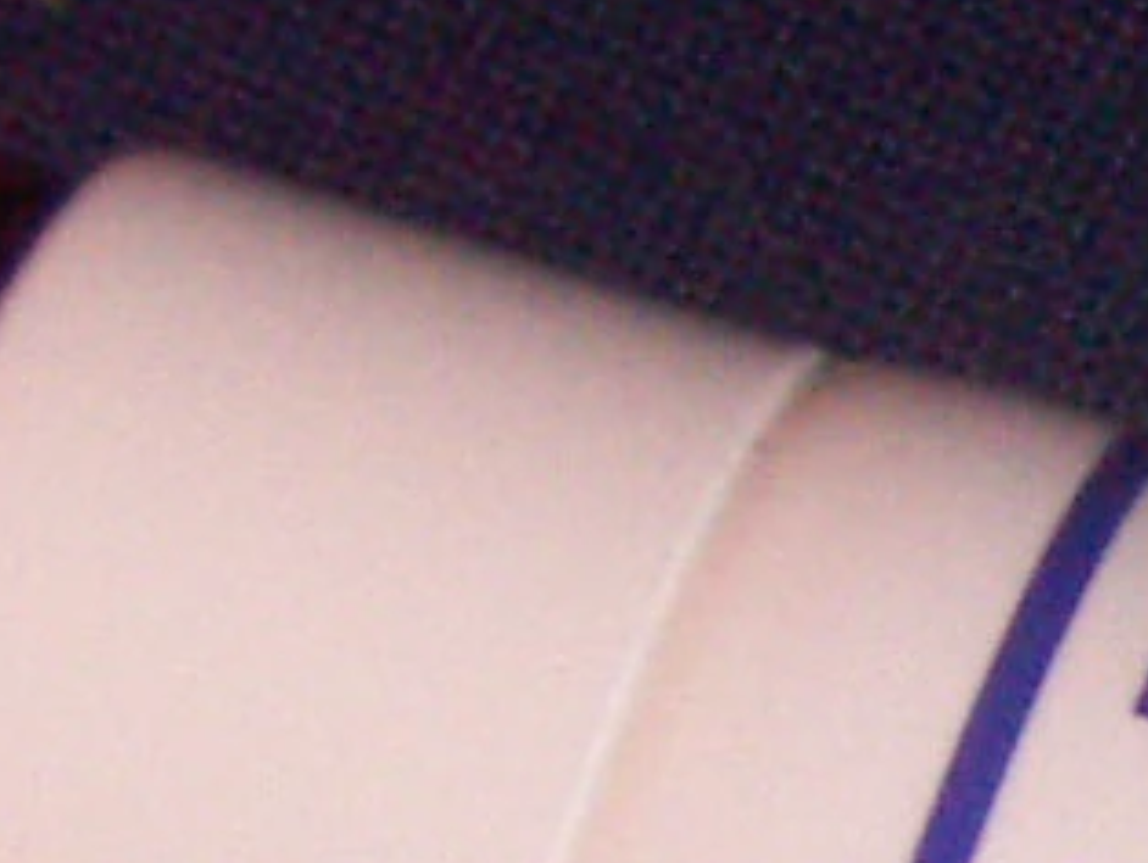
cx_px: 3152
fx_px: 12546
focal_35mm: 378
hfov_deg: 5.0
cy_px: 1971
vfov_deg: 3.9
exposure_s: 1/50
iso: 200
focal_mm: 7.7
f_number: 6.7
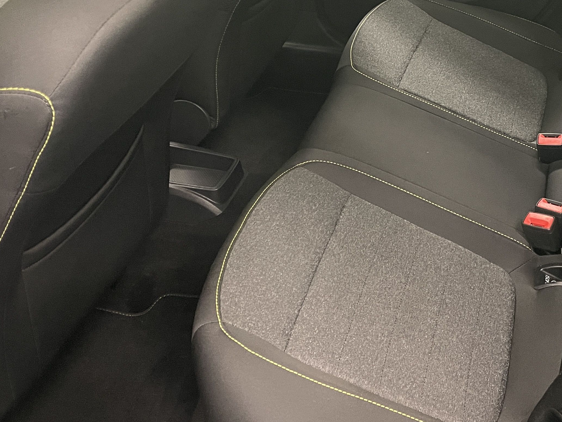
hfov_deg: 36.9
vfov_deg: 28.2
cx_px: 397
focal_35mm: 51
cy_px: 111
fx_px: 828
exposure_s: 1/50
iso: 320
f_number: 1.6
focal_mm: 4.2
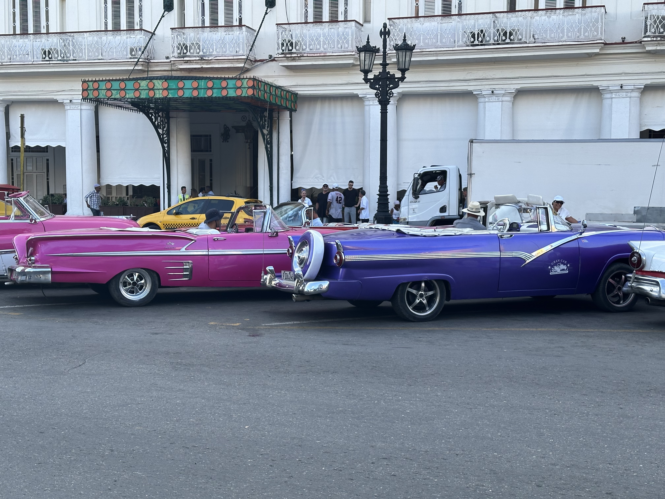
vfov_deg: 30.3
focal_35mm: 48
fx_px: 922
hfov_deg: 39.7
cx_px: 332
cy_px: 250
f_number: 1.78
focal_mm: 6.86
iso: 64
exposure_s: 1/564
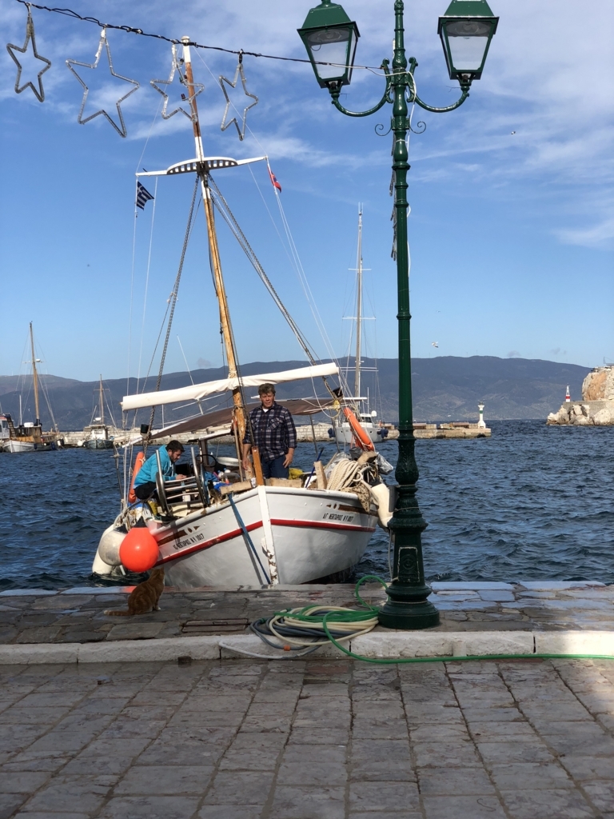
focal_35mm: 52
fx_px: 1230
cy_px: 410
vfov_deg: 36.8
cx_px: 307
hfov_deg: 28.0
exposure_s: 1/1372
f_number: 2.4
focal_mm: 6
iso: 16
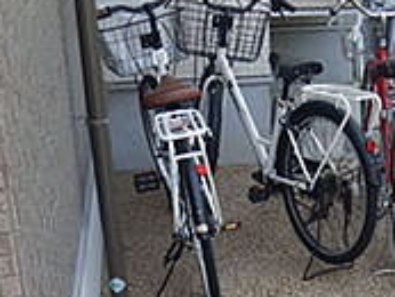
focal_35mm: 83
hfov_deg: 22.8
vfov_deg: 17.6
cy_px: 260
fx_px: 948
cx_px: 377
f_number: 2.8
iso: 125
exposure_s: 1/250
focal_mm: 4.3
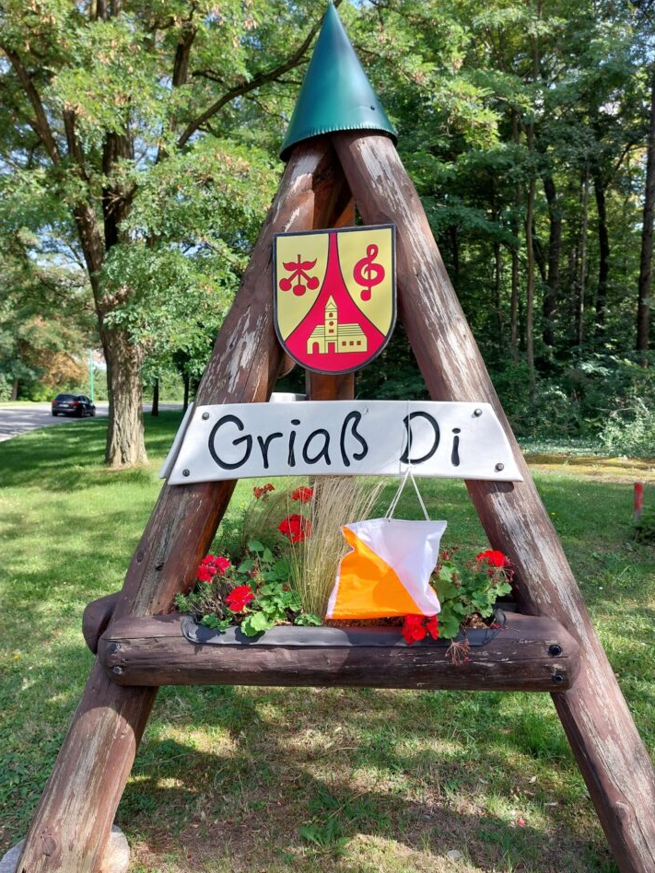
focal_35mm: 27
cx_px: 328
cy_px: 445
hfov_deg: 51.4
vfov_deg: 65.3
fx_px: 681
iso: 25
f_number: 1.8
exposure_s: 1/255
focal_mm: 5.23
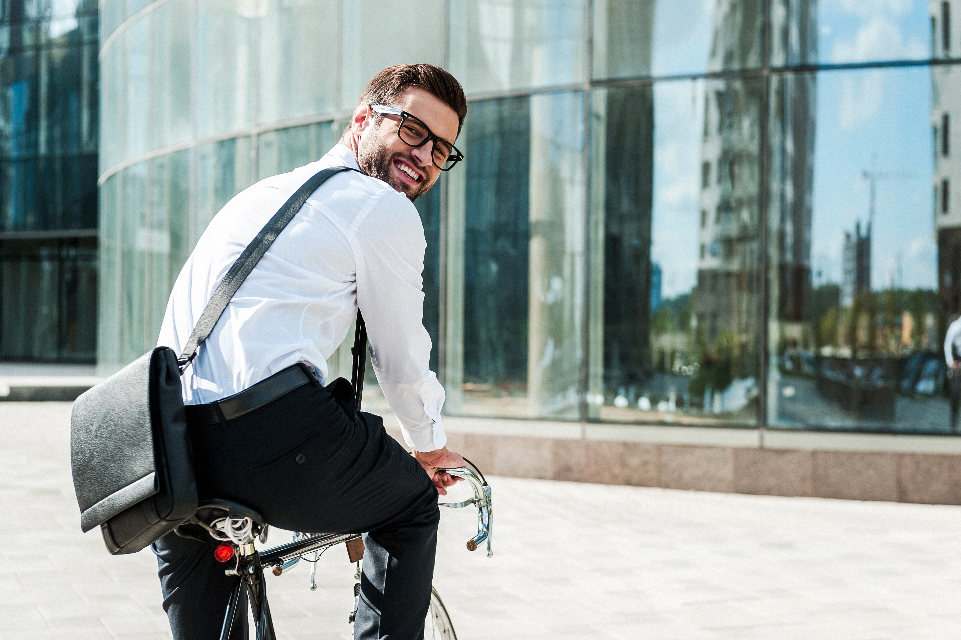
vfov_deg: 19.4
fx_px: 1867
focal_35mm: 70
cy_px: 320
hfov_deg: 28.9
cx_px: 480
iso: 200
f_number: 4.5
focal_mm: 70
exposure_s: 1/800
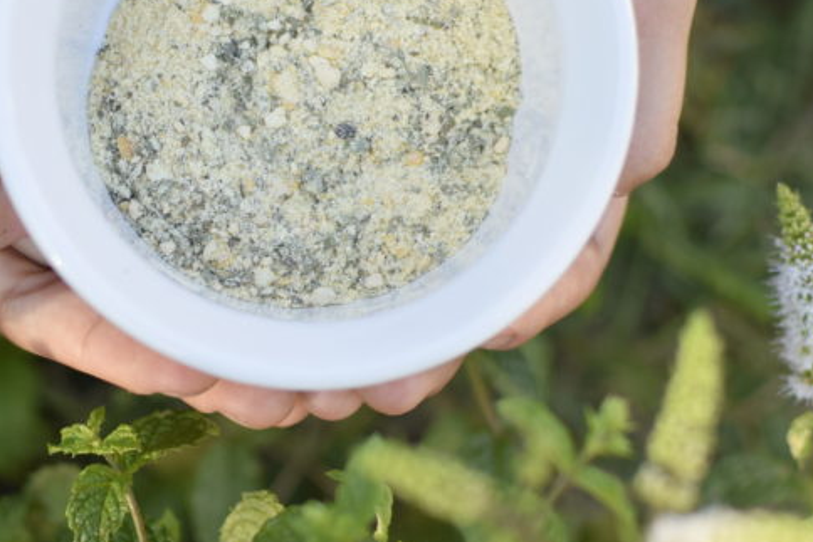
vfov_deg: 12.3
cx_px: 294
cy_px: 160
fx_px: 2509
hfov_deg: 18.4
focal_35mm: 111
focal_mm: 35
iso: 100
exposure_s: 1/250
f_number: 2.8
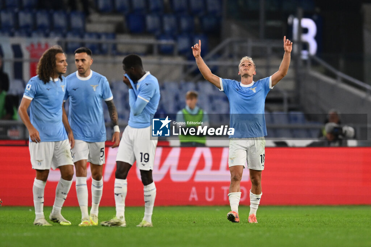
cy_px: 124
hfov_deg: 5.2
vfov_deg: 3.4
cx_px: 186
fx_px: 4121
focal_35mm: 400
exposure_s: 1/2000
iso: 1600
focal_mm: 400
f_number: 3.2
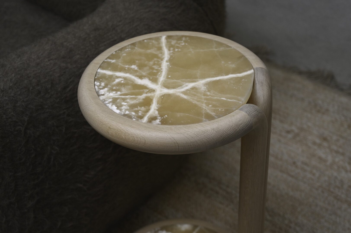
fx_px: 565
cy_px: 116
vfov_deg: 23.4
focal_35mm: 58
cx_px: 176
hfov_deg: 34.5
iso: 100
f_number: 4
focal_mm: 58
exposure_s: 1/80
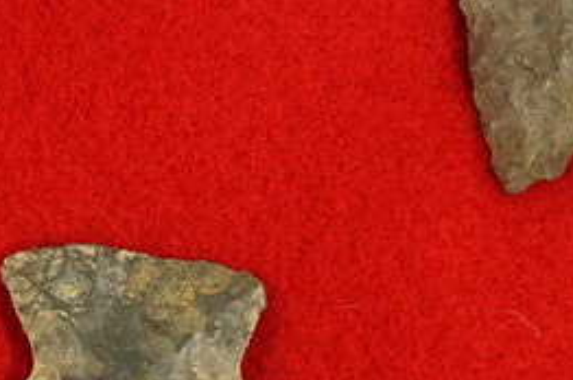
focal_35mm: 244
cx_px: -632
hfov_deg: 8.0
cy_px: 644
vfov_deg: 5.5
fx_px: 3879
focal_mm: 30
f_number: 6.3
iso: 1600
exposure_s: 1/125
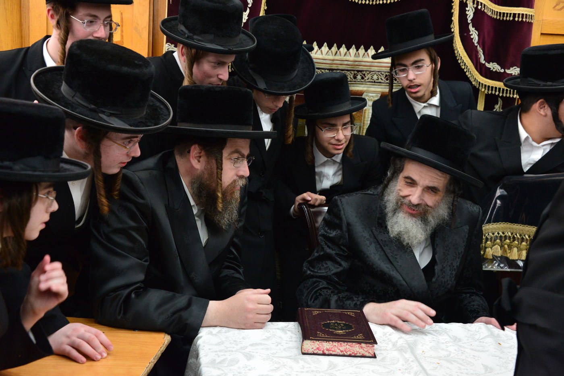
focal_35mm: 45
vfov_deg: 29.9
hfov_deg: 43.6
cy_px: 188
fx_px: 705
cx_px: 282
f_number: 5.6
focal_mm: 45
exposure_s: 1/100
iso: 2500
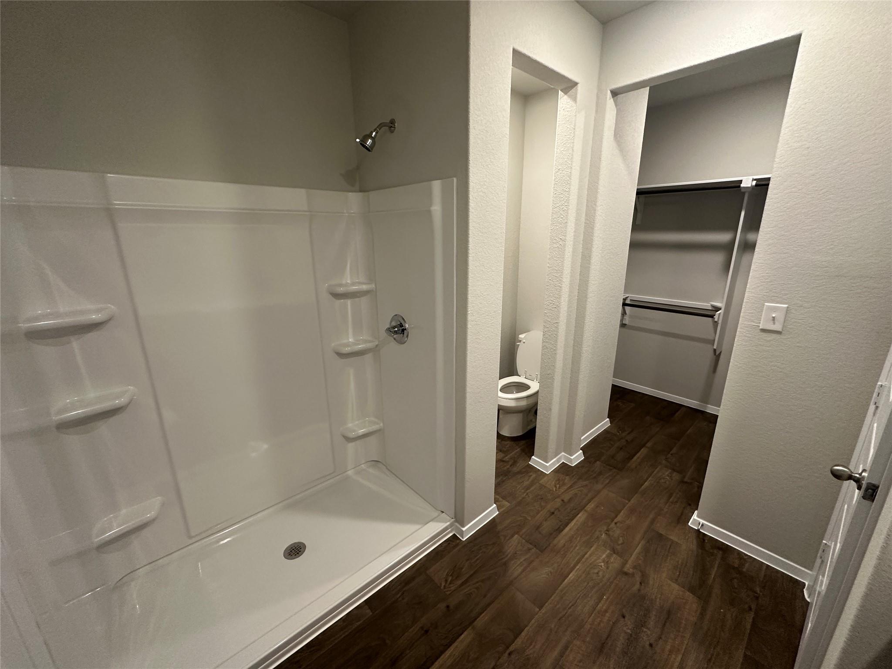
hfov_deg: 102.1
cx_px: 446
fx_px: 361
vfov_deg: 85.7
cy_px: 334
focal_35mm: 14
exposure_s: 1/60
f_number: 2.2
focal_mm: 2.22
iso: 250
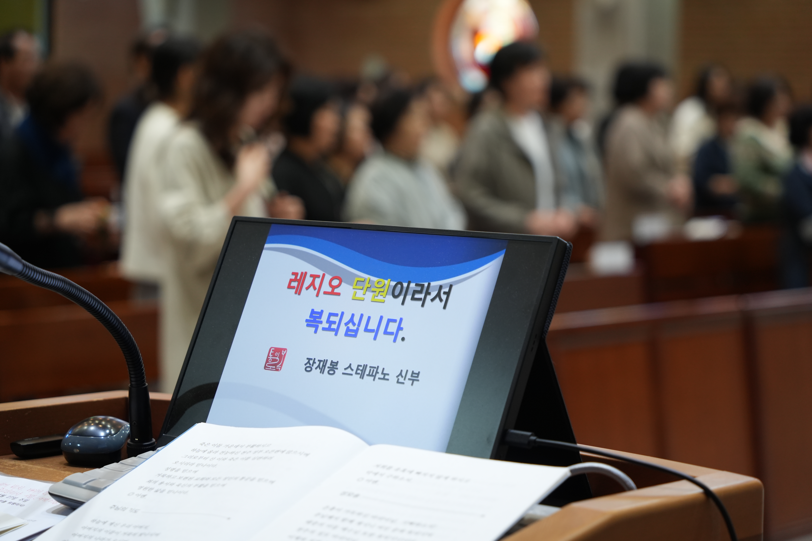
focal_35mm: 78
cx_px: 406
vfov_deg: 17.5
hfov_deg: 26.0
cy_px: 270
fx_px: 1759
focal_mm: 78
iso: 1000
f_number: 4.5
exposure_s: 1/80
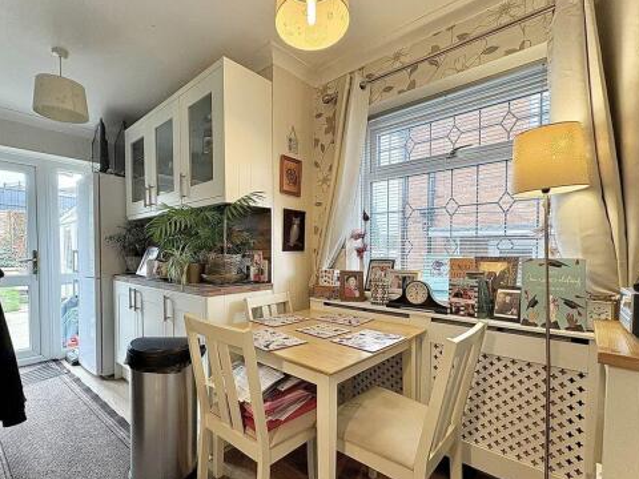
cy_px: 263
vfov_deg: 74.5
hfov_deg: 90.9
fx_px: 314
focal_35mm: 17
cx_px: 300
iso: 200
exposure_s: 1/100
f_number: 2.2
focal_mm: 2.22
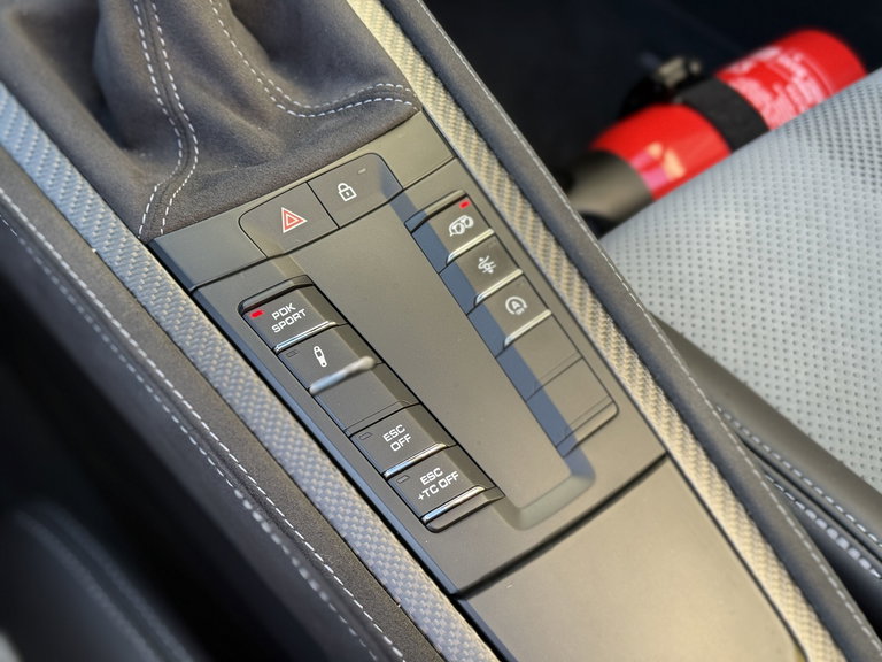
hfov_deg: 39.7
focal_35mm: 48
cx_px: 441
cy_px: 331
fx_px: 1223
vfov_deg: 30.3
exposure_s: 1/121
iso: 80
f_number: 1.78
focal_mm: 6.76
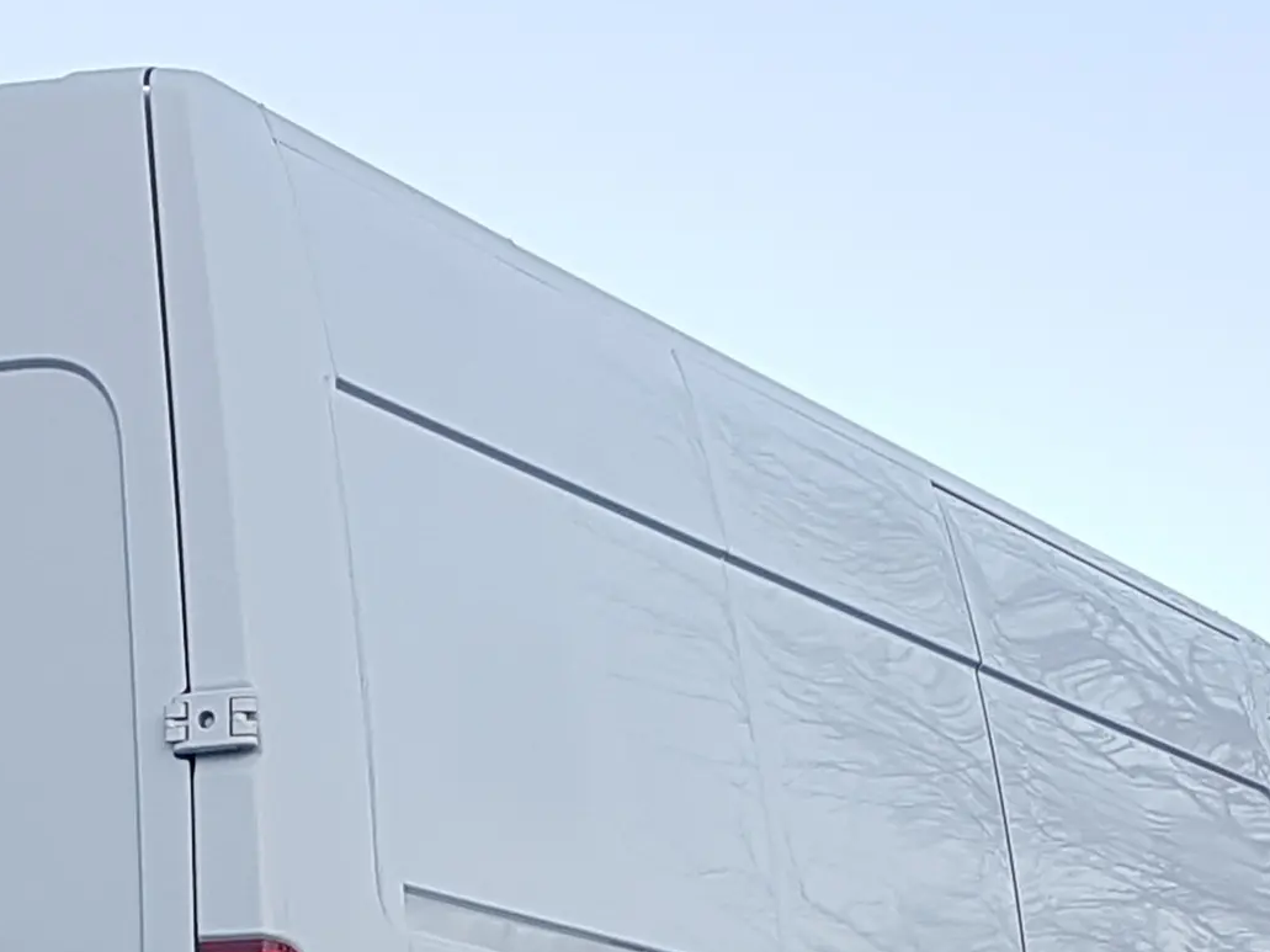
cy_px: 1071
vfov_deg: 22.5
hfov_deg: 31.2
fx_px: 2238
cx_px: 332
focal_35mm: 61
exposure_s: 1/306
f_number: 1.7
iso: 40
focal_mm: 4.2
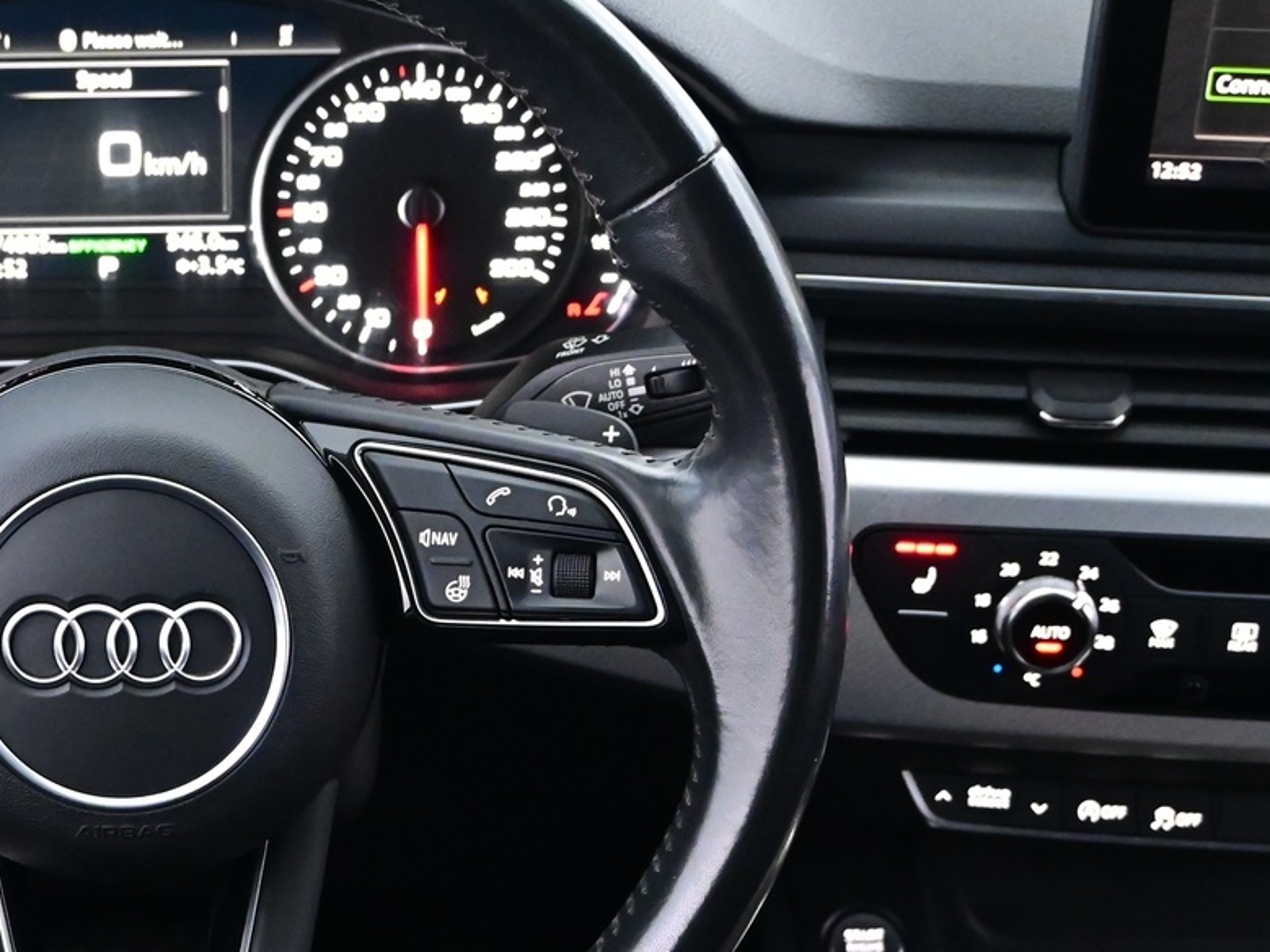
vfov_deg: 17.5
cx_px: 132
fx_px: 3081
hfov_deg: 22.7
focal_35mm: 84
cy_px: 647
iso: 5000
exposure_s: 1/20
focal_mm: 28
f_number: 4.5
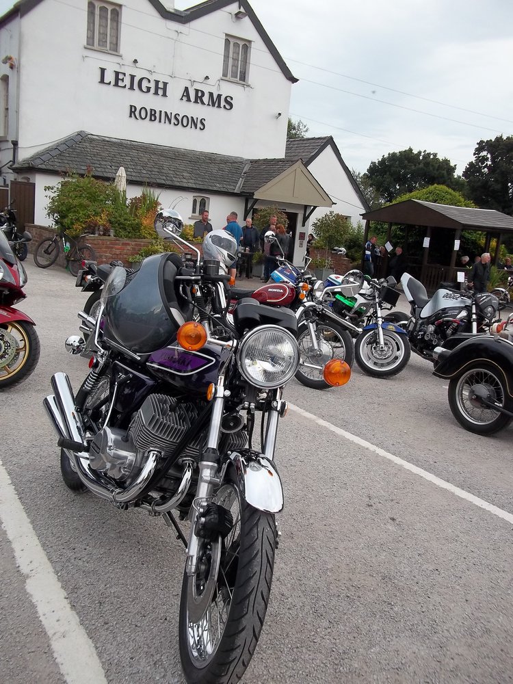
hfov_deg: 44.2
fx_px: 632
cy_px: 342
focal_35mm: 32
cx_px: 256
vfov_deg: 56.8
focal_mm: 5.7
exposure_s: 1/160
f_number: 2.9
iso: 80
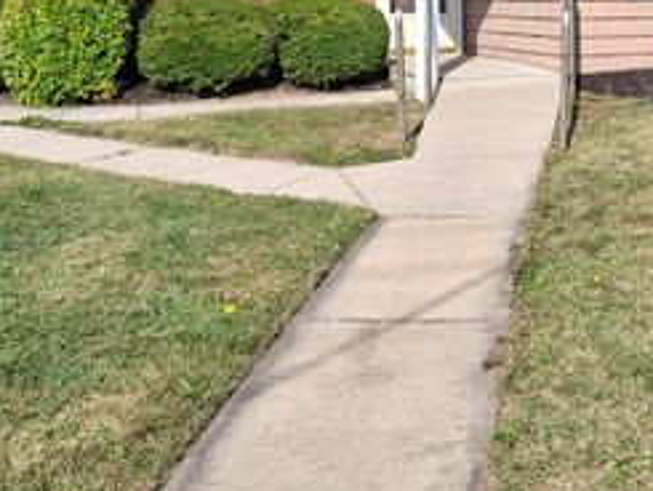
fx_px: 963
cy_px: 44
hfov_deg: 36.0
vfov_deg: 27.5
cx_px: 536
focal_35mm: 51
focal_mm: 4.69
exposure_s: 1/1189
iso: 25
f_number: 1.8
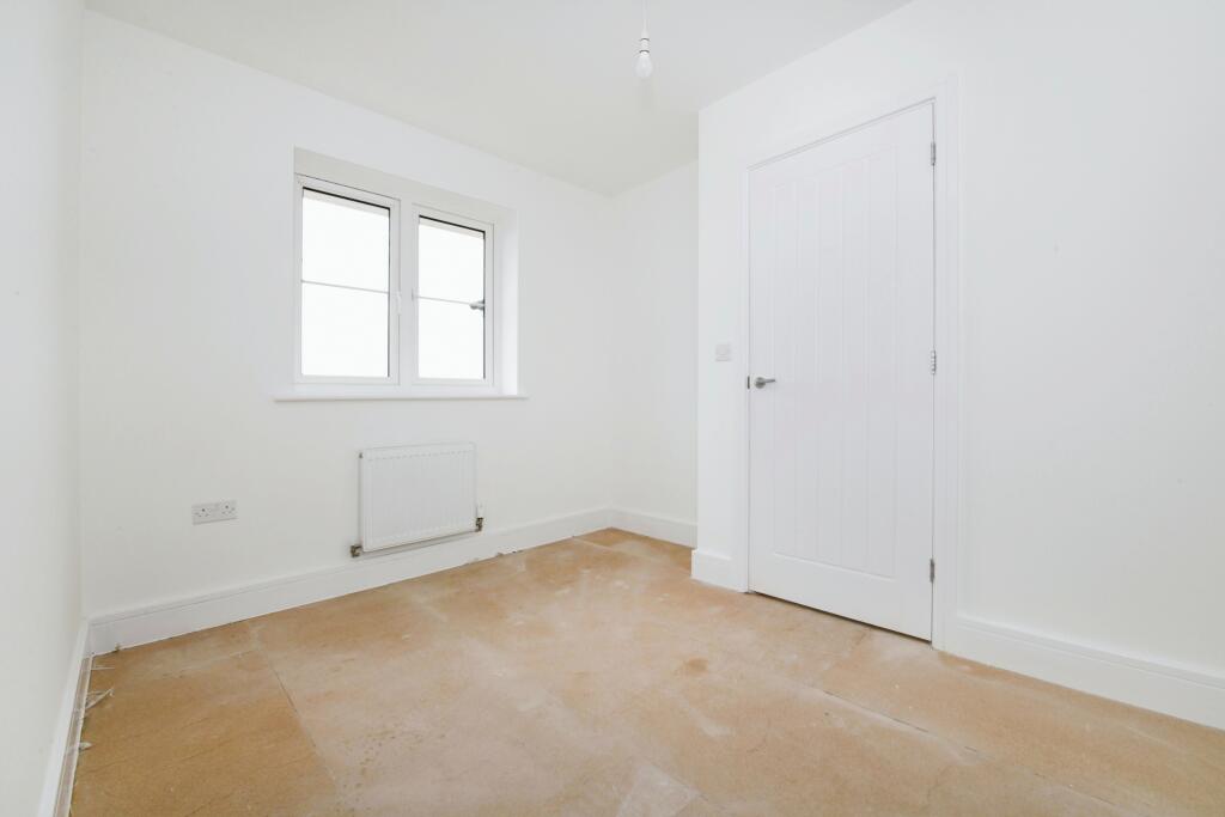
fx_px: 510
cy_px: 408
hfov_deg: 100.4
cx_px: 612
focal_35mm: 15
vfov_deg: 77.3
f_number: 18
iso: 800
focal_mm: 15
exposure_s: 1/60
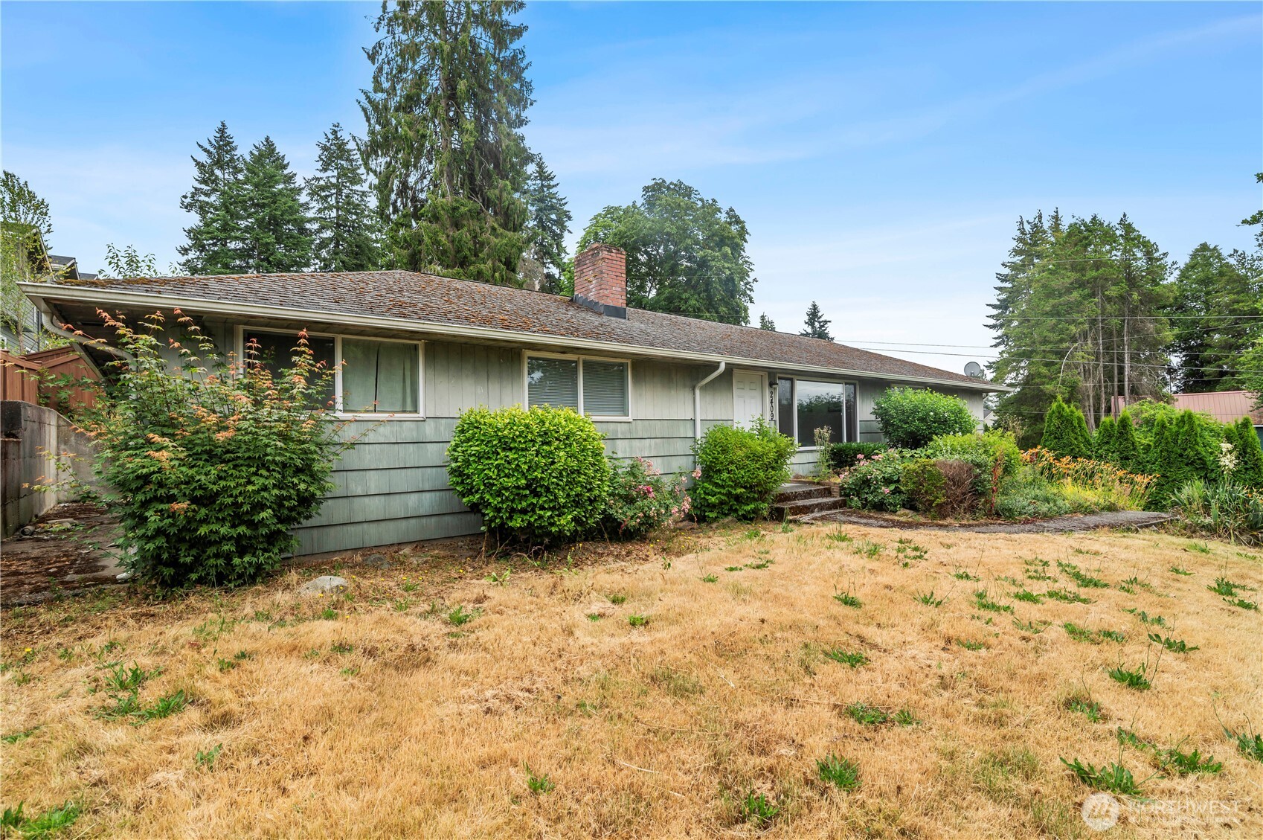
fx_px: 561
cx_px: 632
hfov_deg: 96.8
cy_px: 420
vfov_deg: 73.6
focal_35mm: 16
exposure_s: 1/125
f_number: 8
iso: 200
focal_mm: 16
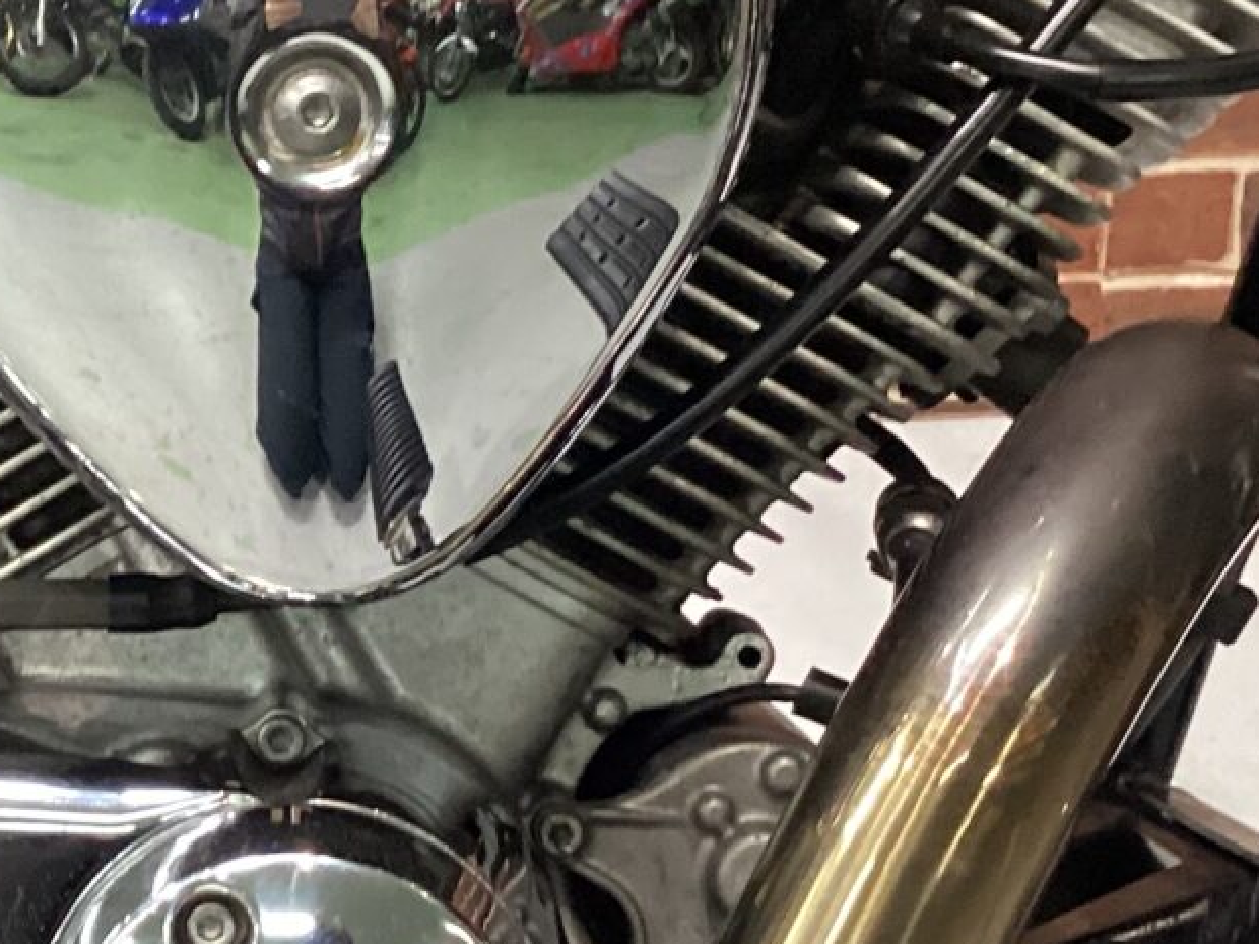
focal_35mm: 96
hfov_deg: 20.1
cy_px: 536
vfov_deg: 15.4
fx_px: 3492
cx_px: 134
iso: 250
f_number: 2.4
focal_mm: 3.3
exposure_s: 1/40
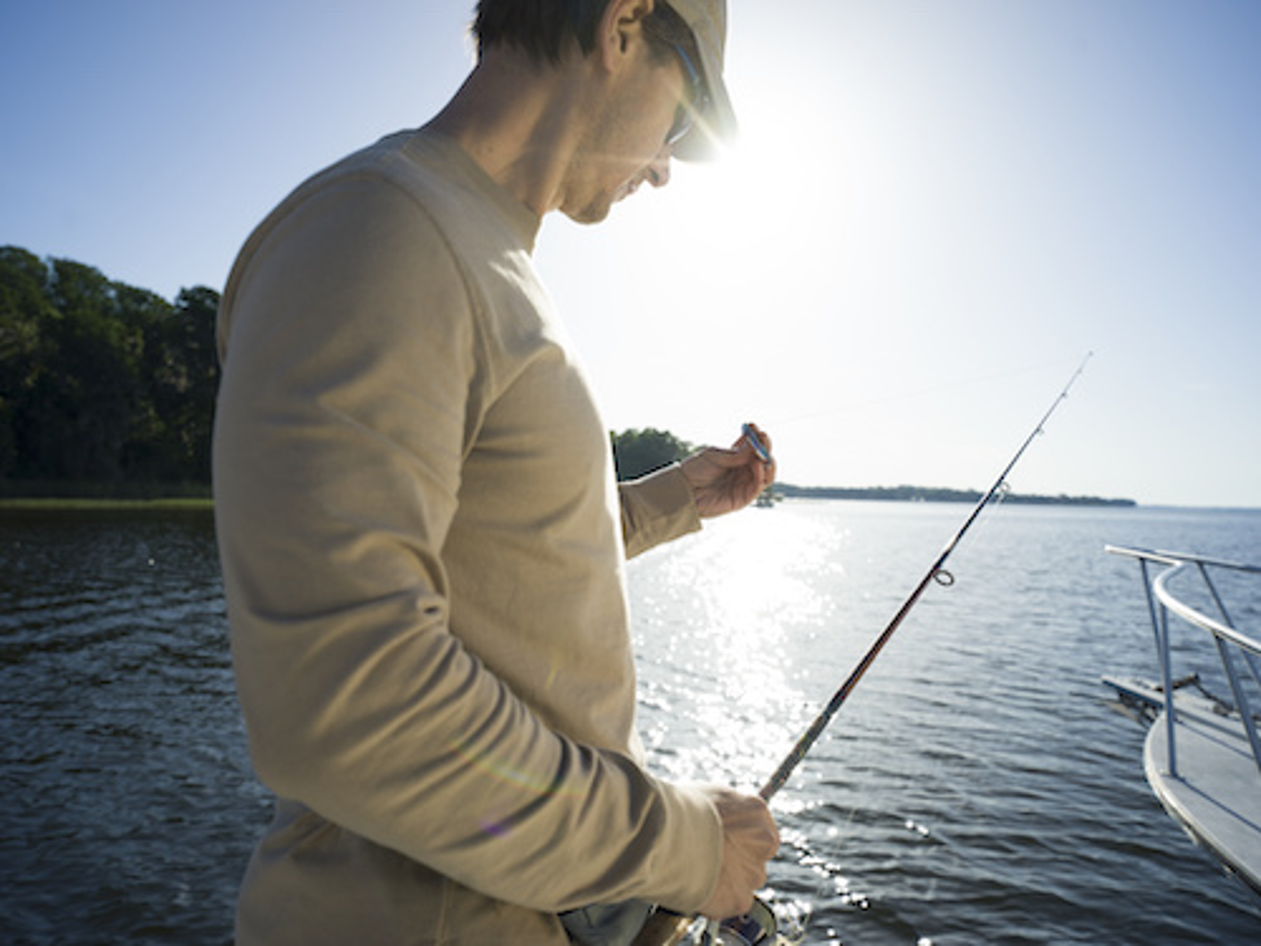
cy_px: 473
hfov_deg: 71.6
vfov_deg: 56.8
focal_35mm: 24
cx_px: 630
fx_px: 874
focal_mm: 30
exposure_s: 1/500
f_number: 5.6
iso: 100
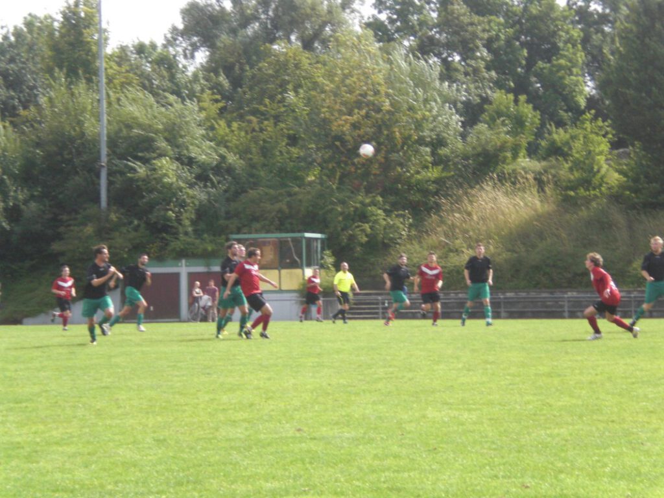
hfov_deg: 17.3
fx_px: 2187
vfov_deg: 13.0
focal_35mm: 114
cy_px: 249
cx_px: 332
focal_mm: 18.9
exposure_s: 1/400
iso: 200
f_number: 5.9
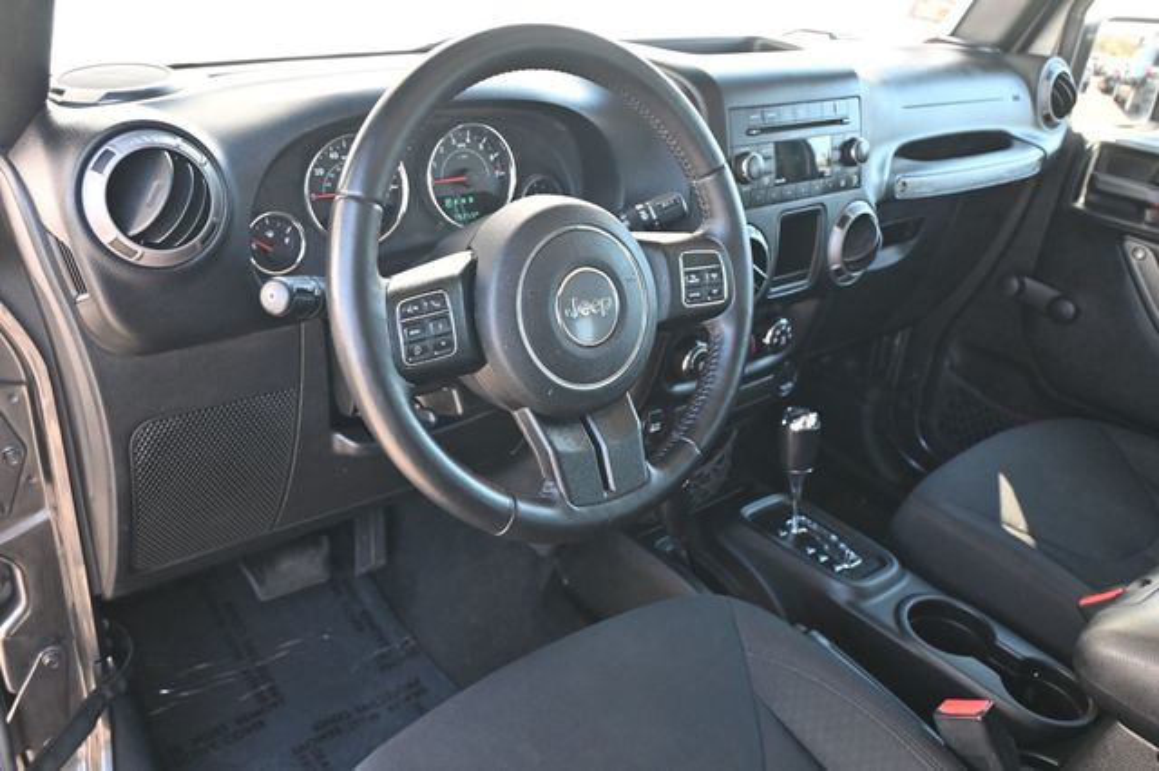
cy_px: 386
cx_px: 580
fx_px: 989
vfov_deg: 42.6
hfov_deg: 60.7
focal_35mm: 31
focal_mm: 20.5
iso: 640
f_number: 3.8
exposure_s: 1/125
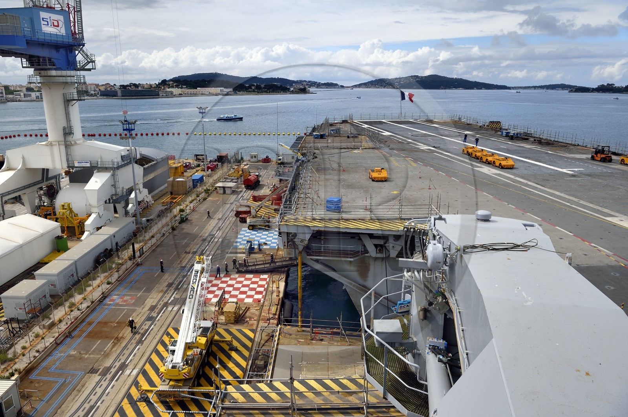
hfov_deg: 69.4
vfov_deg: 49.5
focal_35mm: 26
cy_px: 208
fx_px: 453
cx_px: 314
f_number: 11
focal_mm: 26
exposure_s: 1/250
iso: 200
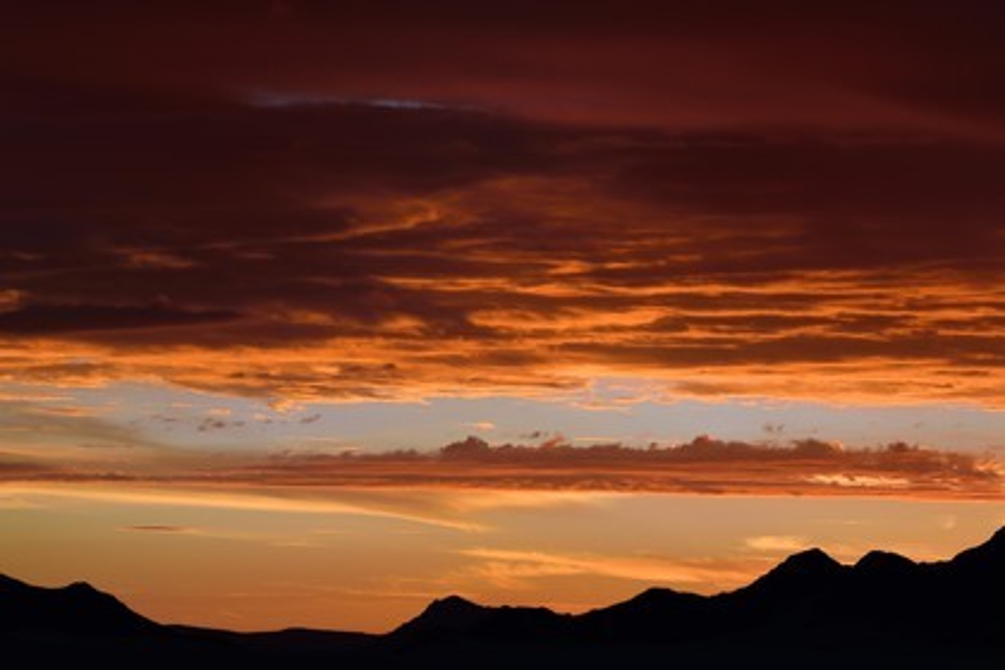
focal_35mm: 150
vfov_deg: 9.1
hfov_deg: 13.7
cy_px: 335
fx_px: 4187
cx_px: 502
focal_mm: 150
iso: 400
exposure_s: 1/200
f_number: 10
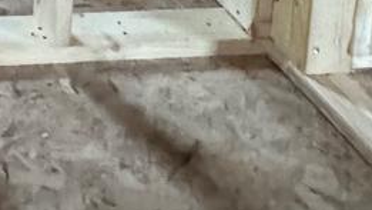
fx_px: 829
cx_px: -332
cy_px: -541
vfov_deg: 9.0
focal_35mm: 84
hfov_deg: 18.5
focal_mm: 2.22
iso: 1000
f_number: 2.2
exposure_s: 1/60
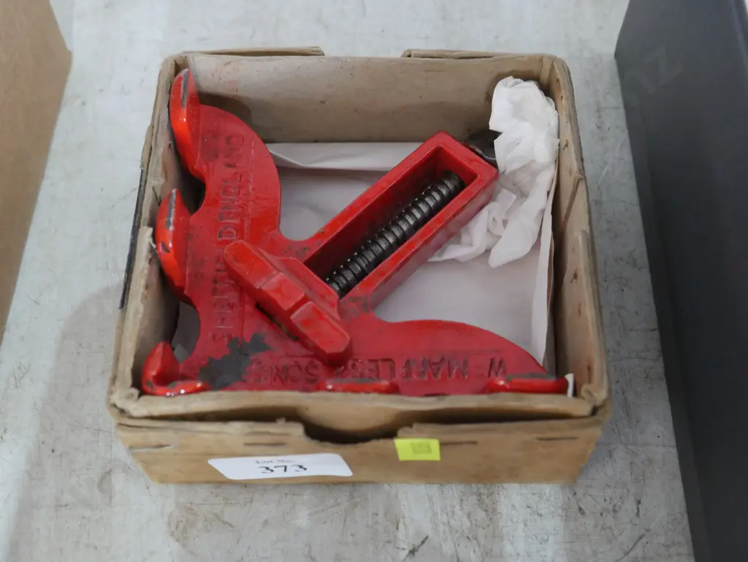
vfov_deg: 32.9
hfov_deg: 42.9
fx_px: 951
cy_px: 281
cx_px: 374
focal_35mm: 44
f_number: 4.7
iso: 3200
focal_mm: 22
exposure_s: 1/10
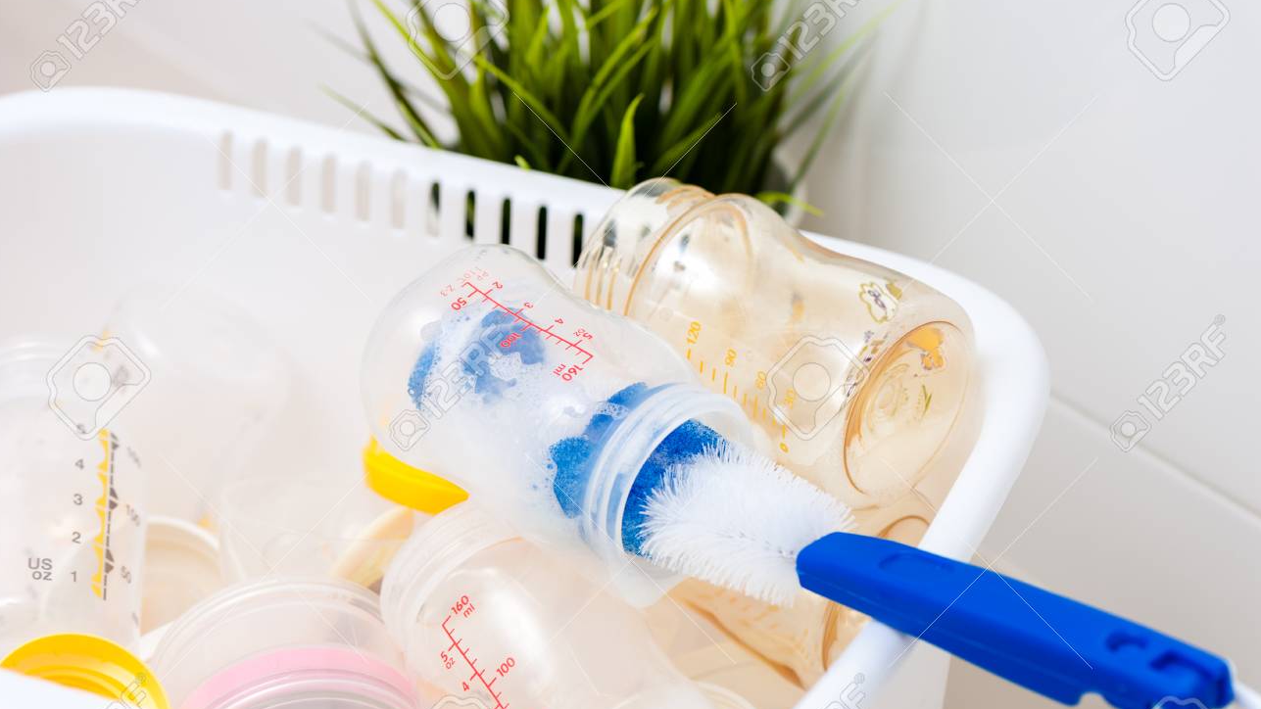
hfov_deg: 19.3
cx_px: 630
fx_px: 3712
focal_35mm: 111
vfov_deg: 10.9
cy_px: 347
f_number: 6.3
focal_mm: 105
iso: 200
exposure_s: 1/125
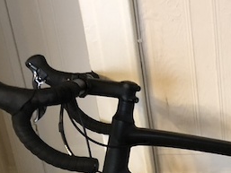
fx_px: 581
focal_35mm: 87
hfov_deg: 21.2
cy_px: 239
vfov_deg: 15.9
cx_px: 262
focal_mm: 4
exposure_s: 1/9
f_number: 1.8
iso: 100
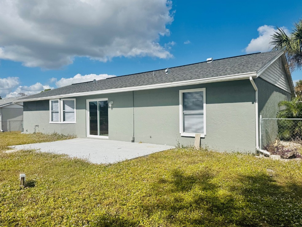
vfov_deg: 54.9
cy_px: 114
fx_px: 218
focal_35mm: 25
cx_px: 147
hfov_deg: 69.4
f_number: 1.78
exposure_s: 1/12346
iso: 100
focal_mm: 6.76
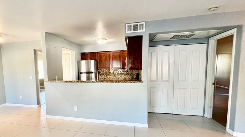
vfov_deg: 60.6
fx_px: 117
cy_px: 81
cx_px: 93
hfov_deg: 91.0
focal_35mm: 18
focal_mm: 1.57
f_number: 1.8
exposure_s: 1/120
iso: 250
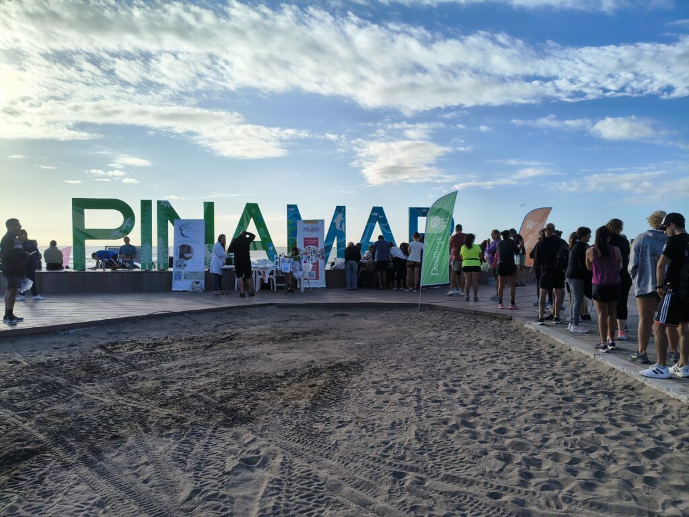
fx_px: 518
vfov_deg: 53.1
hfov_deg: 67.3
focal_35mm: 26
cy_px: 258
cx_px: 344
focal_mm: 4.81
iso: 103
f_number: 1.8
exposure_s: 1/3445
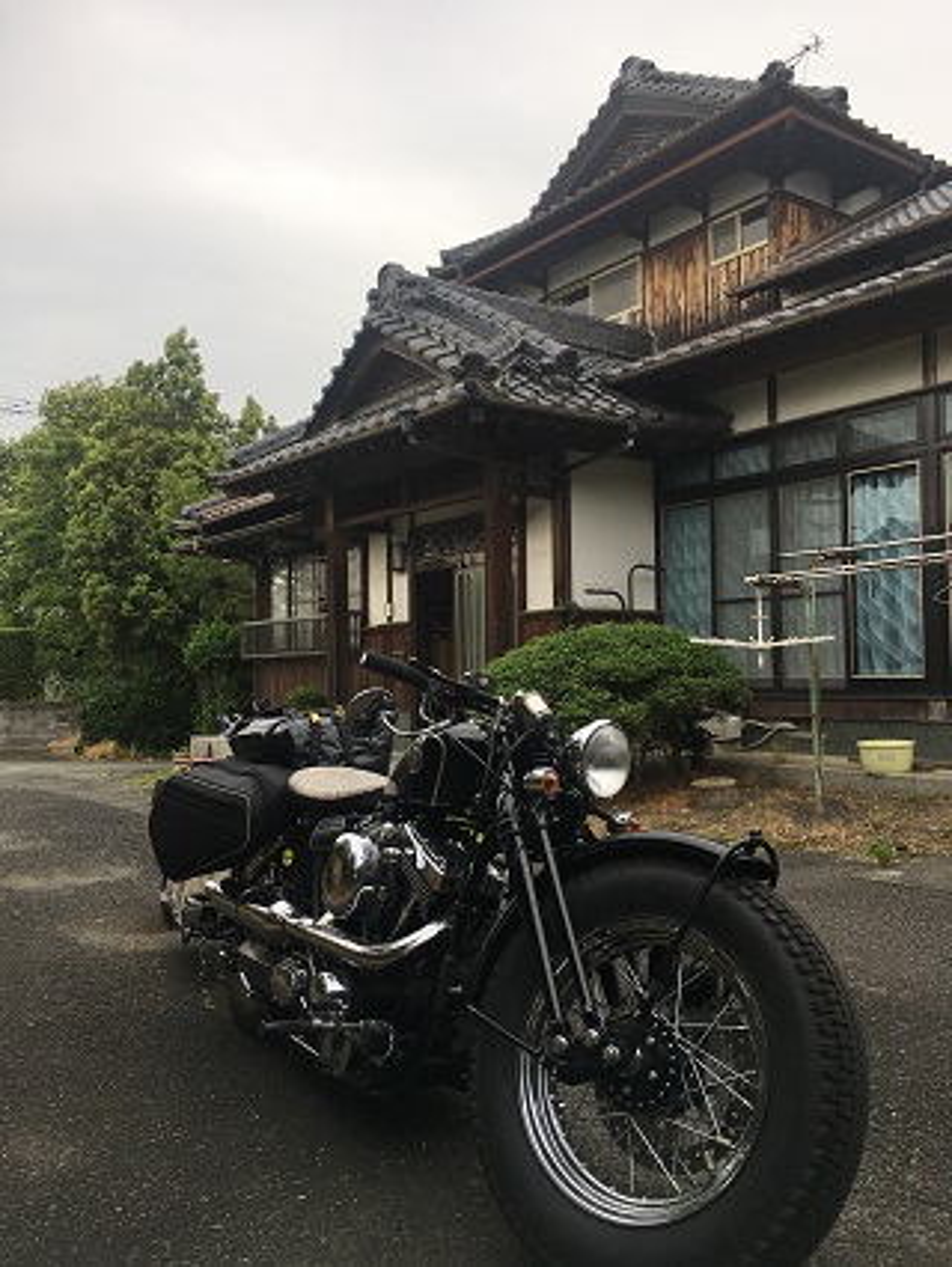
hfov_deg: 48.3
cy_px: 634
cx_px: 476
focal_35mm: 29
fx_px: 1062
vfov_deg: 61.6
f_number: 2.2
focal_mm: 4.15
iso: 25
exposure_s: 1/331
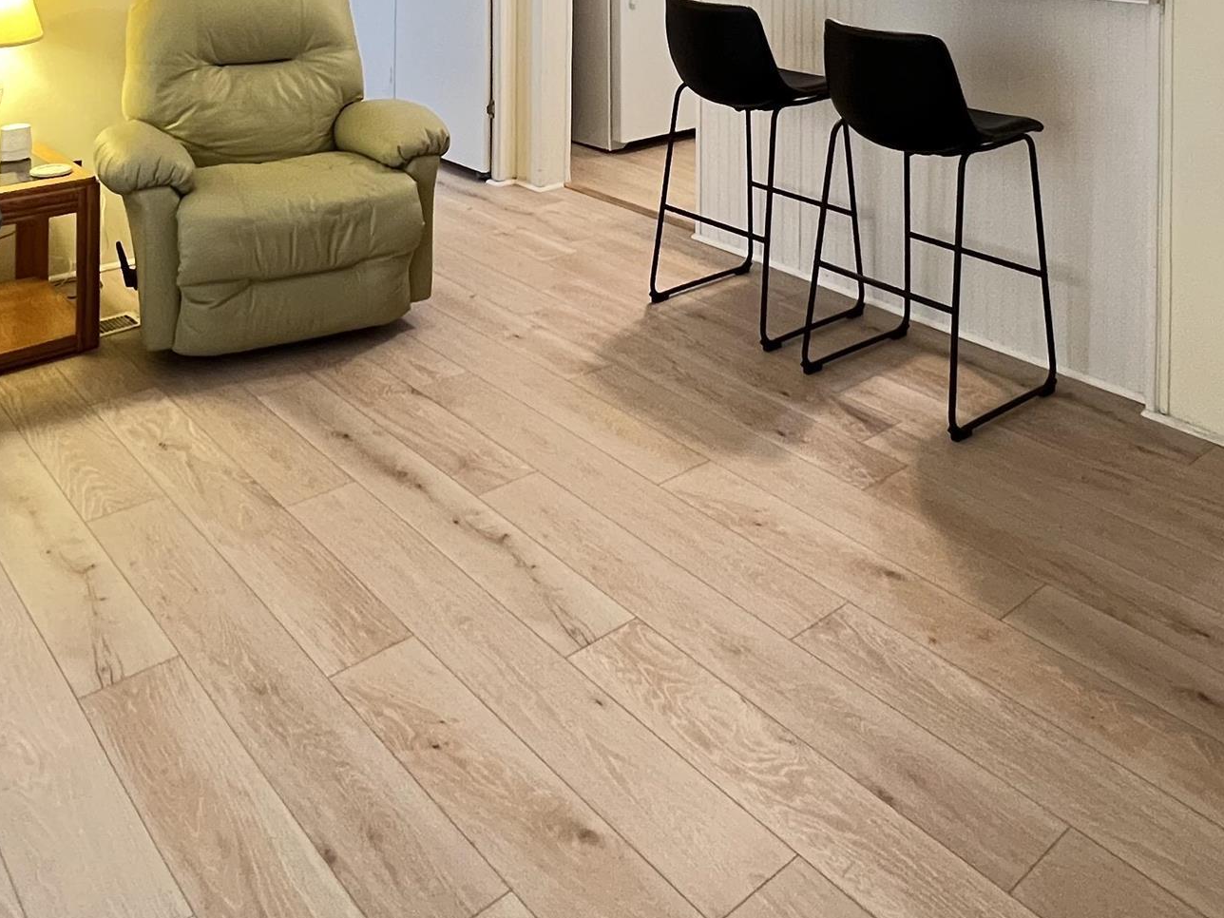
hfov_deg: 58.4
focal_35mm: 31
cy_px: -140
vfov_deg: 36.7
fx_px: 1096
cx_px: 618
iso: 500
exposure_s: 1/60
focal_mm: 1.57
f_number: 1.8
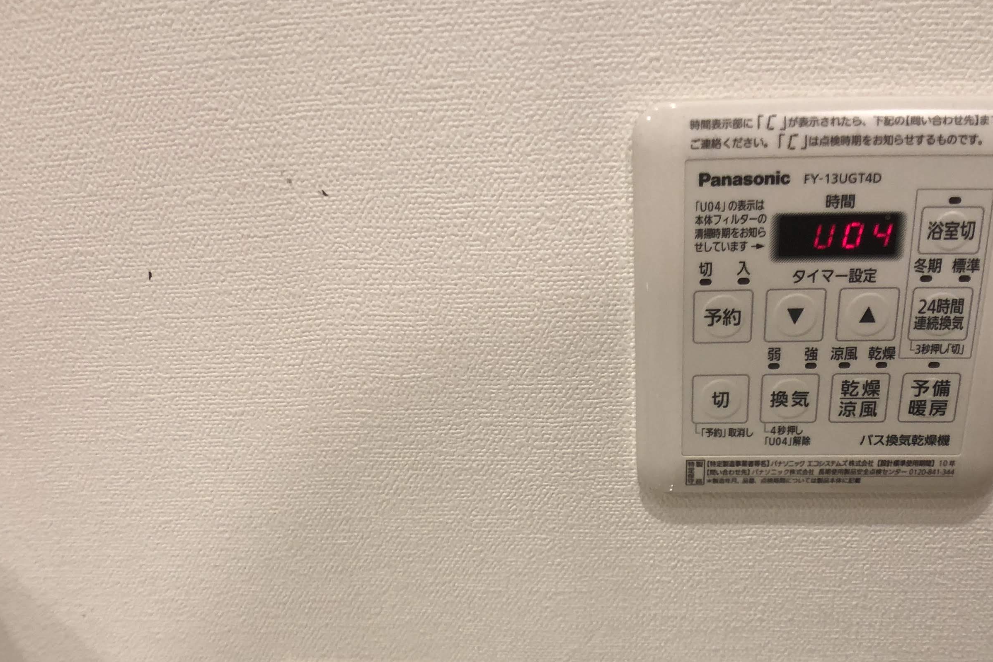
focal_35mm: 49
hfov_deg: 40.3
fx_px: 1352
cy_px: 530
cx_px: 559
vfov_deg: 27.0
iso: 40
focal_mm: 3.99
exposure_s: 1/33
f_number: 1.8
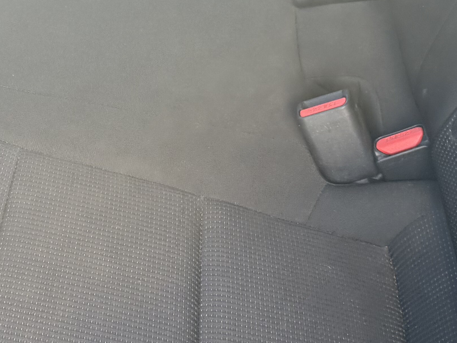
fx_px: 1122
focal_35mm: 85
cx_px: 88
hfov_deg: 22.7
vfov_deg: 17.0
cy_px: 11
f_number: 1.78
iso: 80
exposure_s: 1/121
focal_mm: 6.76
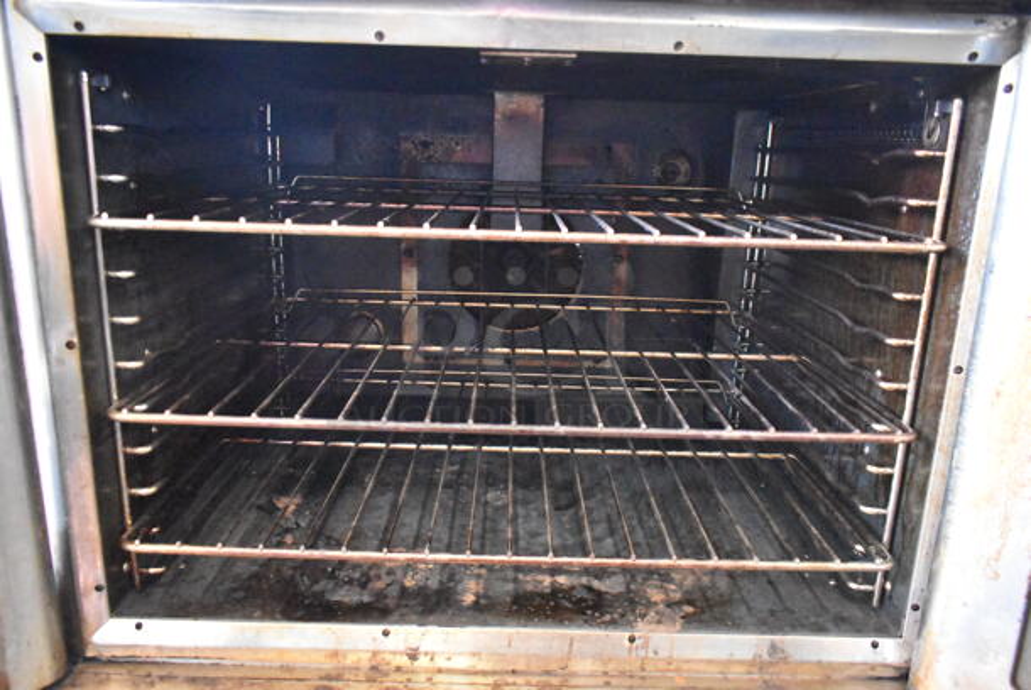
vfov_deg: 48.0
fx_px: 774
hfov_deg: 67.3
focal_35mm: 27
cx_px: 516
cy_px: 345
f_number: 3.5
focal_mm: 18
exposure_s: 1/125
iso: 16000
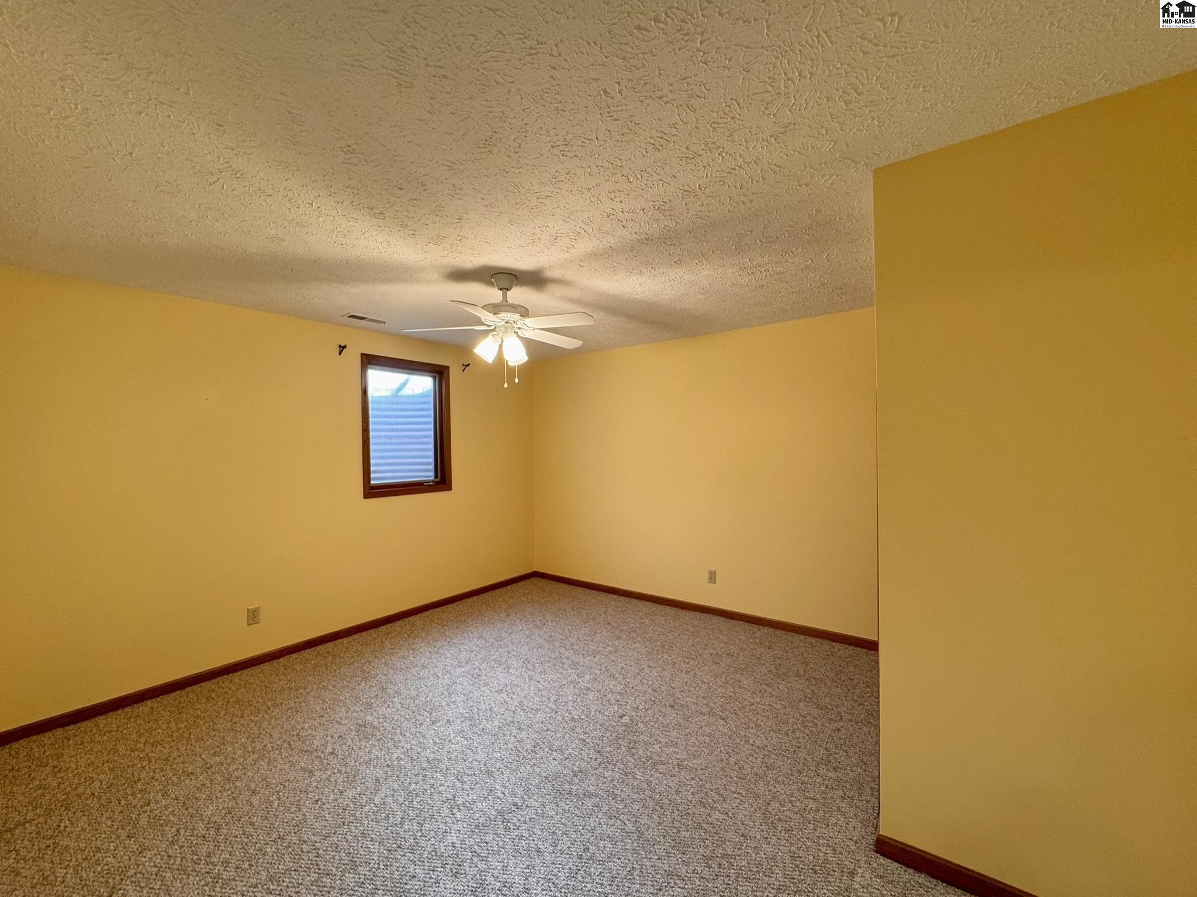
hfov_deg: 102.1
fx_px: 484
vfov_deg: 85.7
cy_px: 448
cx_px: 598
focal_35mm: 14
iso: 160
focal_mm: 2.22
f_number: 2.2
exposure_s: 1/60
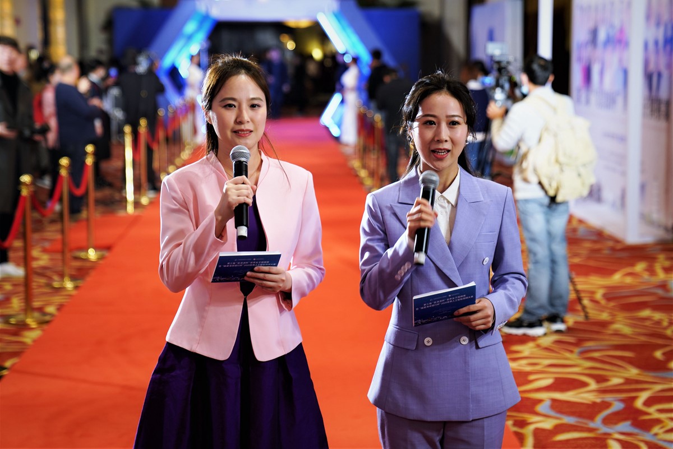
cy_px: 224
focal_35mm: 70
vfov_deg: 19.5
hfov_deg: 28.8
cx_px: 336
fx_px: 1309
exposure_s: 1/80
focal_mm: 70
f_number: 2.8
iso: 500
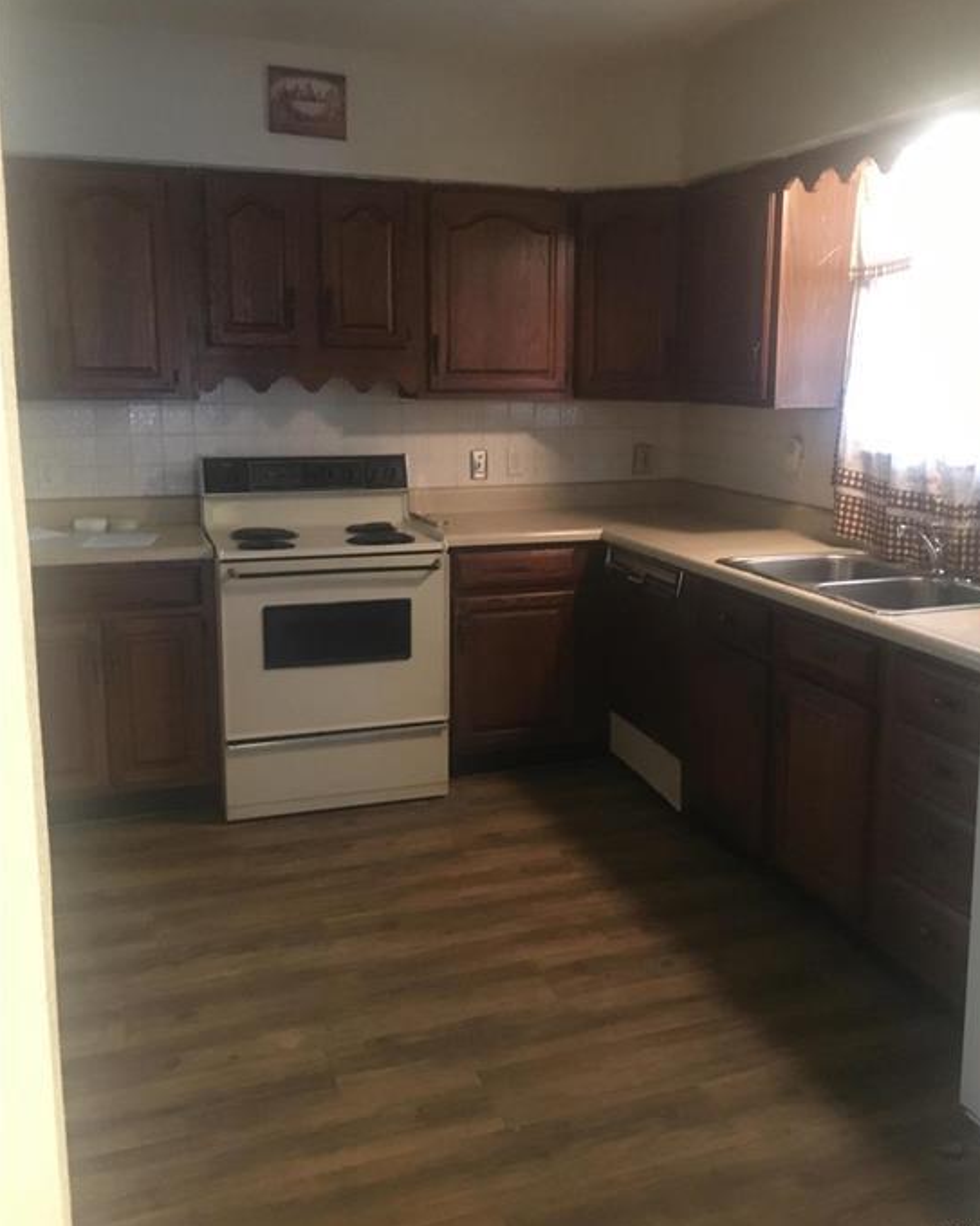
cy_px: 569
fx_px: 1160
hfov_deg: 45.8
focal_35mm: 32
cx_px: 516
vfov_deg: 55.6
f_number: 2.2
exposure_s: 1/15
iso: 320
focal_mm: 4.15
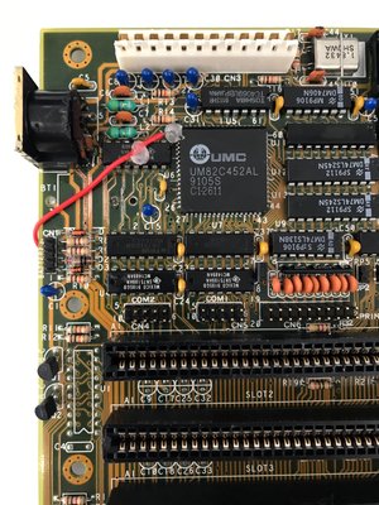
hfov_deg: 49.7
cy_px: 252
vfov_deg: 63.4
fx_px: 409
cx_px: 190
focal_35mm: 28
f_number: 1.8
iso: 50
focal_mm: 3.99
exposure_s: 1/17
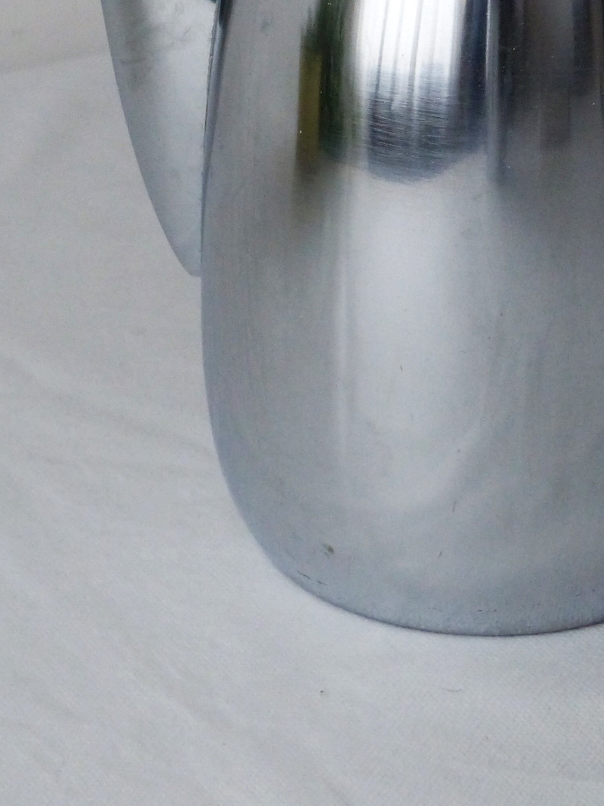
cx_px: 481
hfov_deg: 9.5
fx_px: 3630
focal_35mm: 156
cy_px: 92
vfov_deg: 12.6
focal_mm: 13.5
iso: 400
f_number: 2.8
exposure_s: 1/60
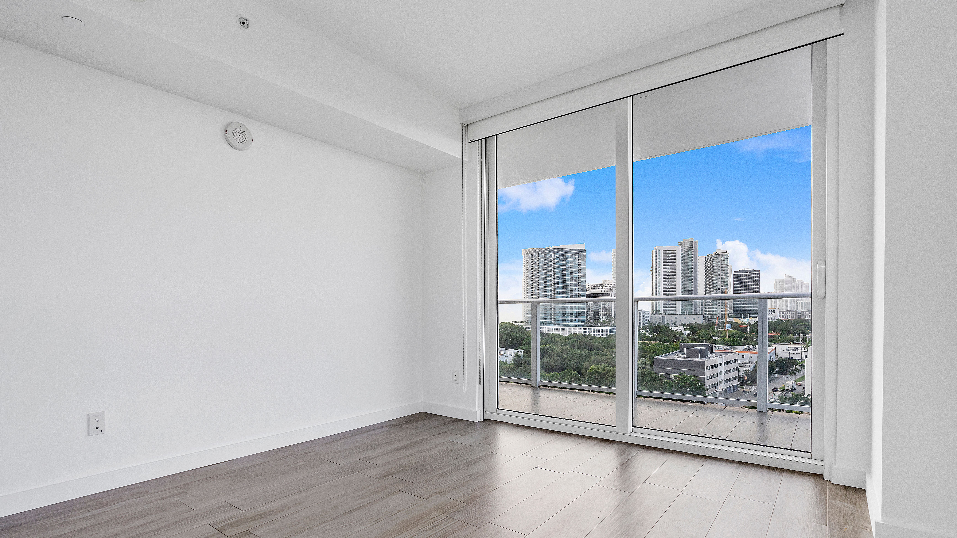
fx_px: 457
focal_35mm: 18
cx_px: 477
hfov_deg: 92.7
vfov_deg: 60.7
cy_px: 309
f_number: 8
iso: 640
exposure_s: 1/80
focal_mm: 17
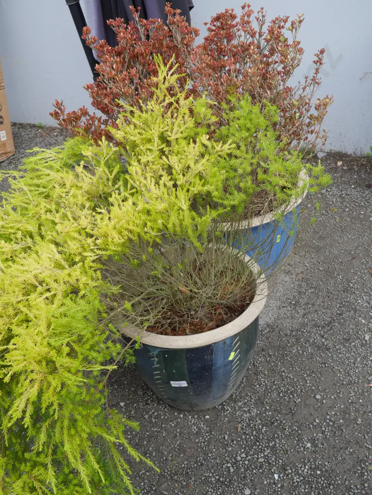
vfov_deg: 46.8
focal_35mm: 40
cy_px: 248
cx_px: 186
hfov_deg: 36.0
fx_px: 573
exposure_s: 1/160
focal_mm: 20
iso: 200
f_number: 5.6
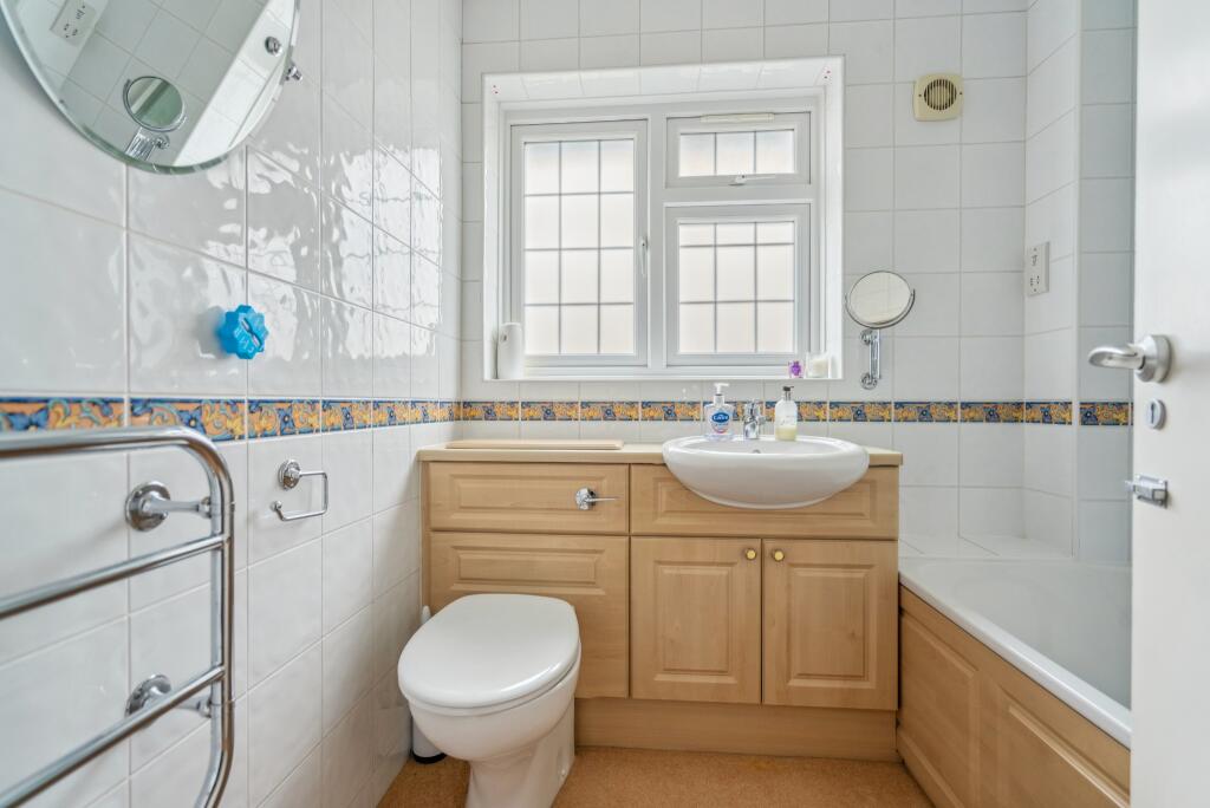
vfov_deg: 73.8
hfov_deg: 96.7
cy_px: 404
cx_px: 605
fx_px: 538
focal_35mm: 16
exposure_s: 1/80
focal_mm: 16
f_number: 4
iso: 640
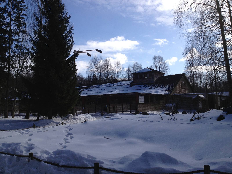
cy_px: 87
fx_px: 235
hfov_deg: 52.6
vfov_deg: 40.7
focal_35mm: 35
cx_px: 116
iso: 50
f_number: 2.4
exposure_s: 1/2907
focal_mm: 4.28
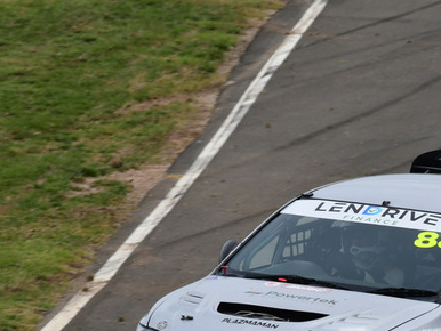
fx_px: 17515
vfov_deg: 1.1
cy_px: 304
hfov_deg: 1.4
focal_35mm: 1374
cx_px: 295
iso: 400
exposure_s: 1/640
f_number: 11
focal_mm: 460
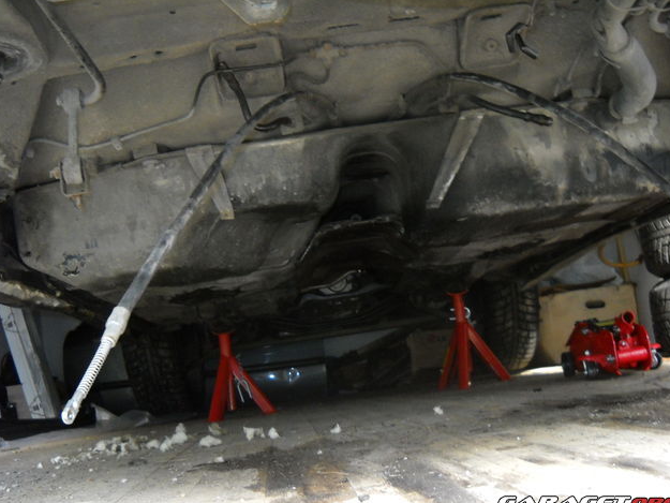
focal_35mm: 42
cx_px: 339
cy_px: 255
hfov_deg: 44.8
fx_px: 813
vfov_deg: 34.4
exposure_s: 1/45
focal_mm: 6.72
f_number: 3.1
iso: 400
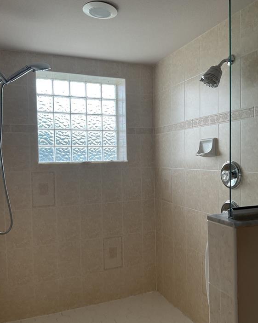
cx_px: 129
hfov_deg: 47.1
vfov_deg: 57.2
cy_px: 167
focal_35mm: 31
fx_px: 296
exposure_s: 1/120
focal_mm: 3
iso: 32
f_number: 1.8
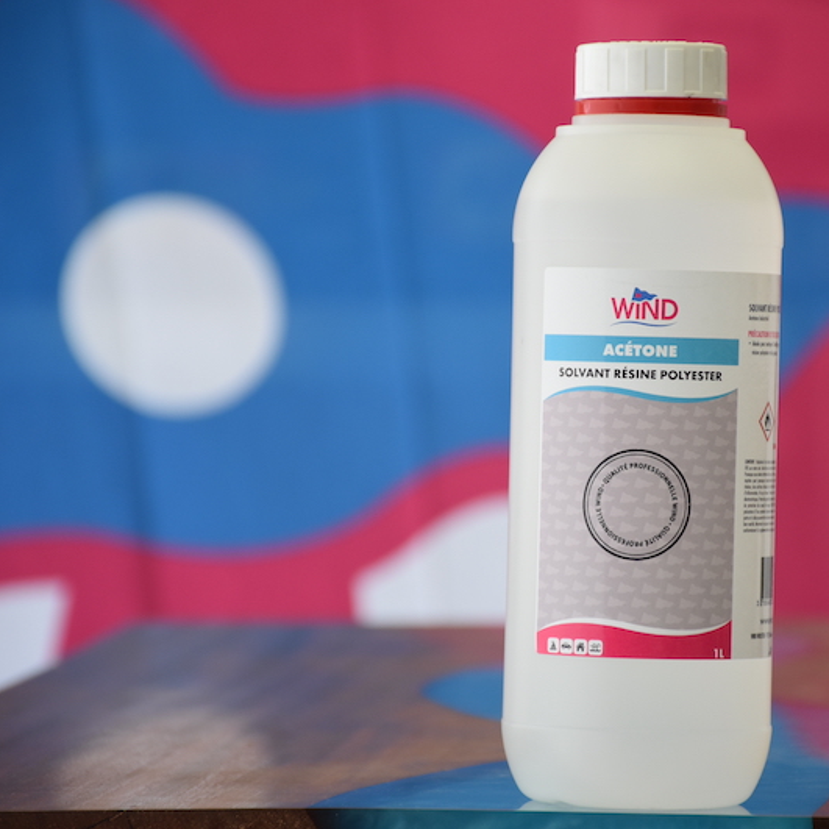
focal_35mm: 215
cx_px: 598
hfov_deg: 8.1
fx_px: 5825
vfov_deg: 8.1
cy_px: 414
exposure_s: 1/100
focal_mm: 112
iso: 400
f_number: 5.6
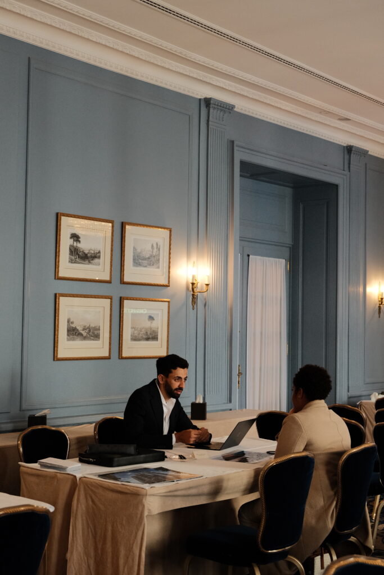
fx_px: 944
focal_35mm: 59
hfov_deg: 23.0
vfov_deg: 33.9
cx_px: 192
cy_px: 288
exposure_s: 1/80
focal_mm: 39
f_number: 3.6
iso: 1600
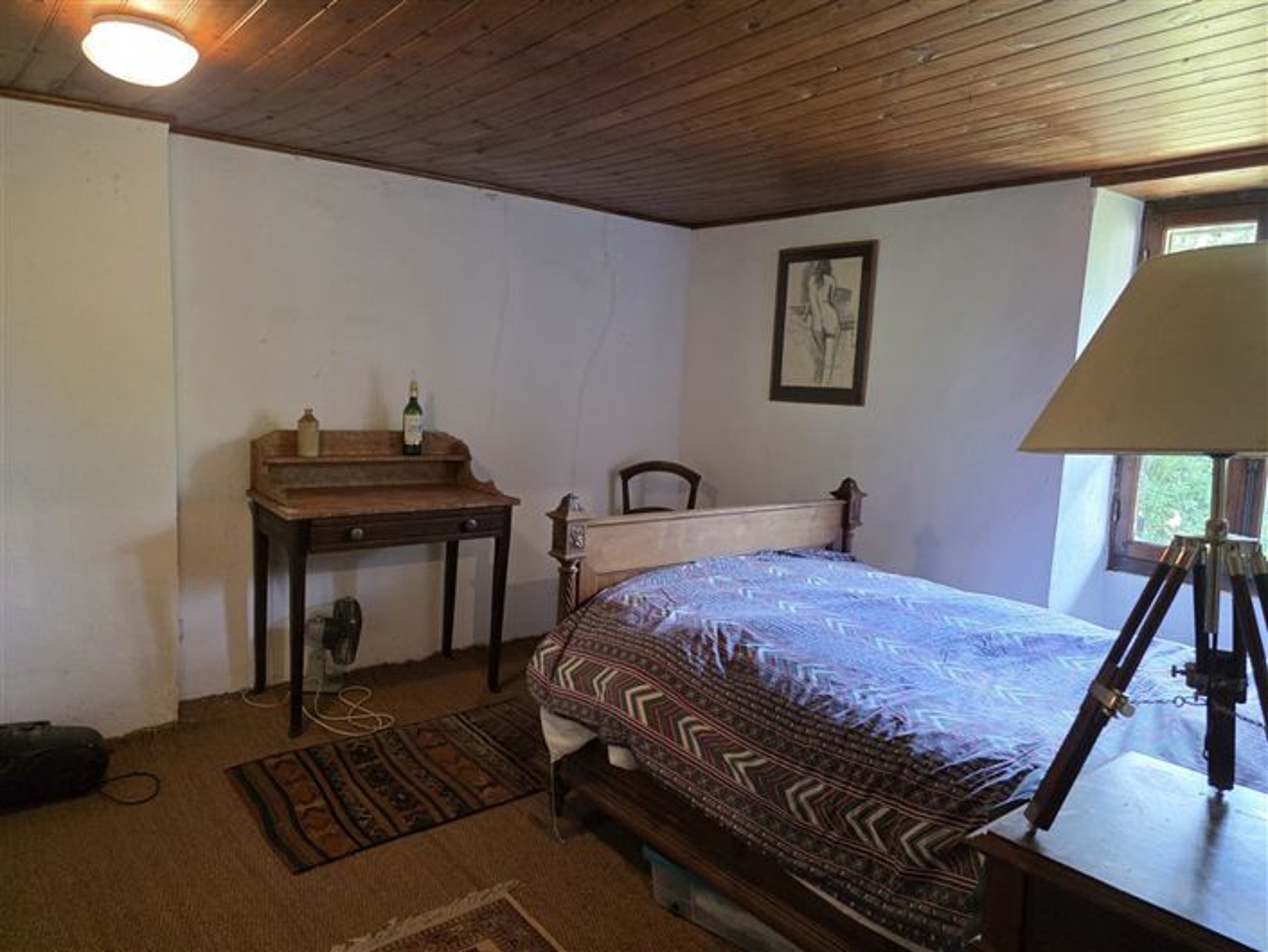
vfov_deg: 58.9
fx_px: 843
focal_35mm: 23
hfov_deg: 73.9
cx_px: 634
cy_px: 476
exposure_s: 1/100
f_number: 1.7
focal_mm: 6.3
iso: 500
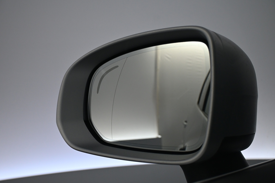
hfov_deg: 48.7
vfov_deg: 33.6
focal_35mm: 40
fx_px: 304
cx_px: 138
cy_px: 92
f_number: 4.5
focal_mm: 26.5
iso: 1000
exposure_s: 1/125
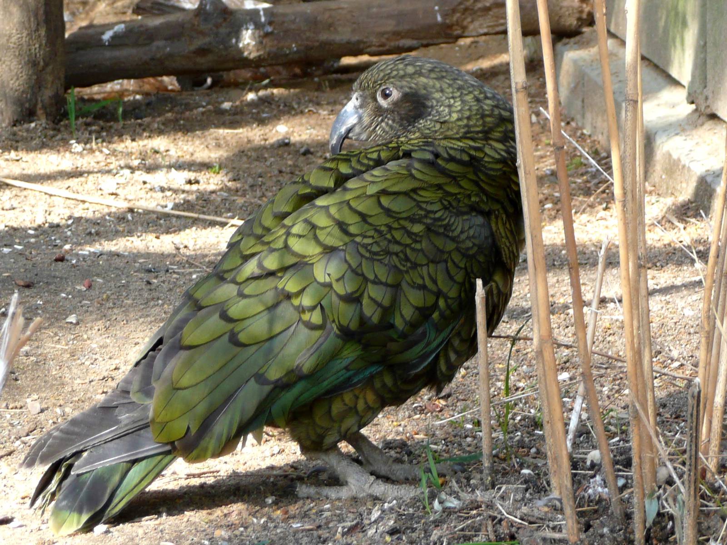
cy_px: 272
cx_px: 364
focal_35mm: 103
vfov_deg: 14.4
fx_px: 2163
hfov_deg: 19.1
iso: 100
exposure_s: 1/30
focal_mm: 16.9
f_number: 4.7
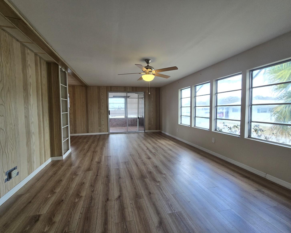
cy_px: 117
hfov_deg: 100.7
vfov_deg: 88.0
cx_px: 141
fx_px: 121
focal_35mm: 14
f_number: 2.2
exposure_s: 1/120
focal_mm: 2.2
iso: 100
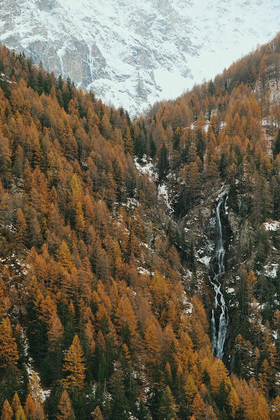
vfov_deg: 16.9
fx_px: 1412
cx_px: 140
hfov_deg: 11.3
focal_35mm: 121
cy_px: 210
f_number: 5
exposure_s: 1/320
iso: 1250
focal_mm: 80.4
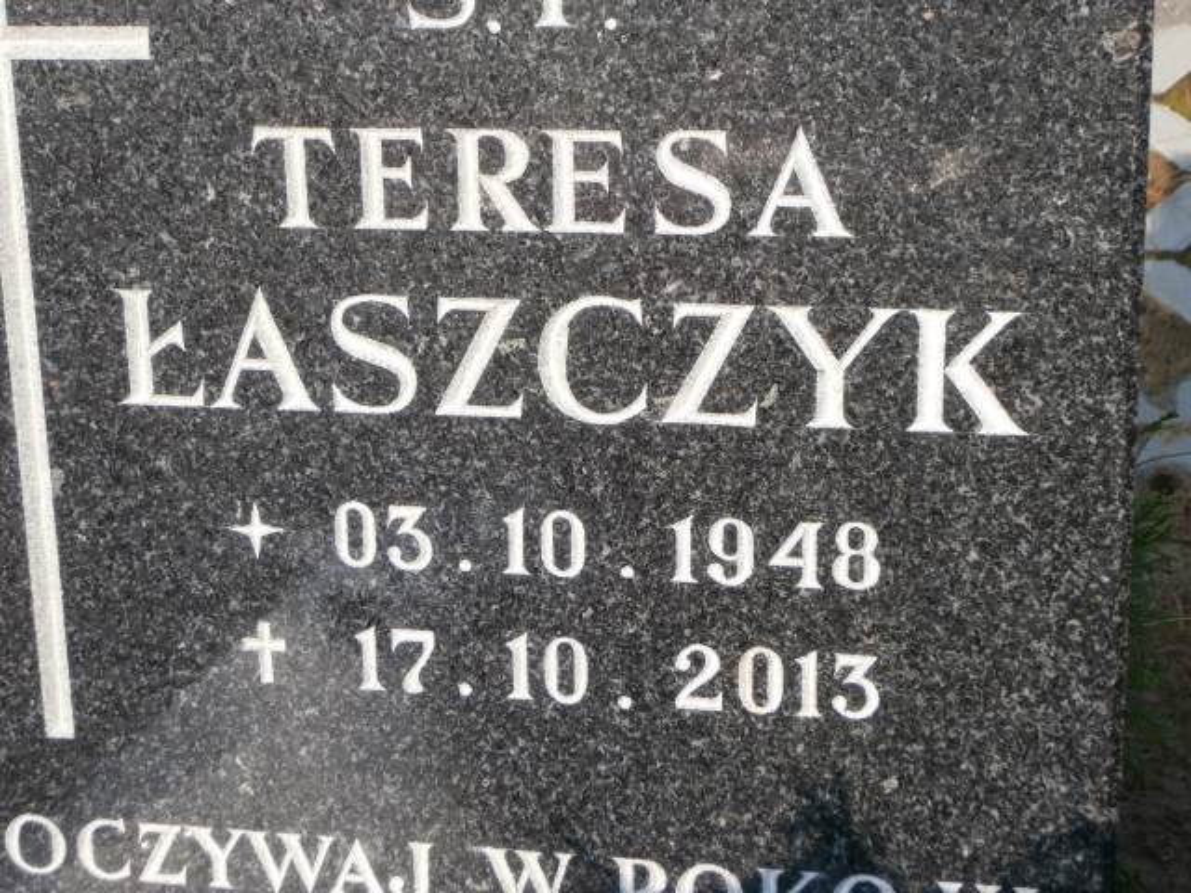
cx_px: 596
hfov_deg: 28.6
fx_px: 2340
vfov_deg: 21.6
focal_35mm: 68
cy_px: 446
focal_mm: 12.1
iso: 100
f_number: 4.7
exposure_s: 1/250
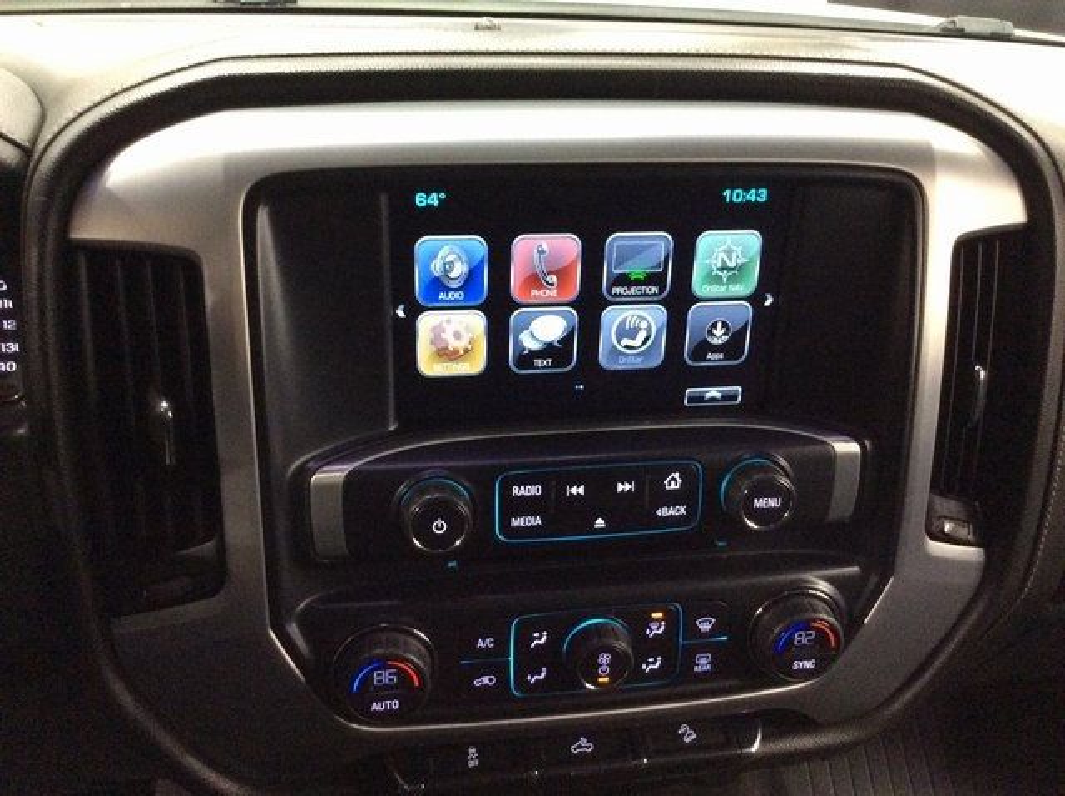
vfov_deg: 44.1
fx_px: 983
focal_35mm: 32
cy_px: 398
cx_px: 532
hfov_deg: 56.9
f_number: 2.4
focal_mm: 3.3
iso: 320
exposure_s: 1/24
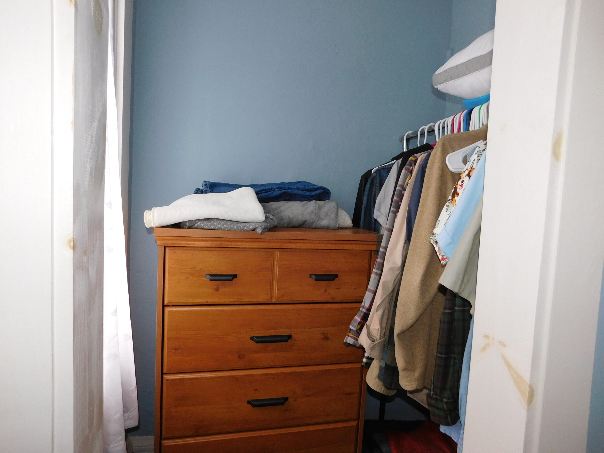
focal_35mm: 23
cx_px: 302
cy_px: 226
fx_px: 401
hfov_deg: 73.9
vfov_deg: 58.9
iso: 200
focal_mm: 4
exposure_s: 1/30
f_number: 3
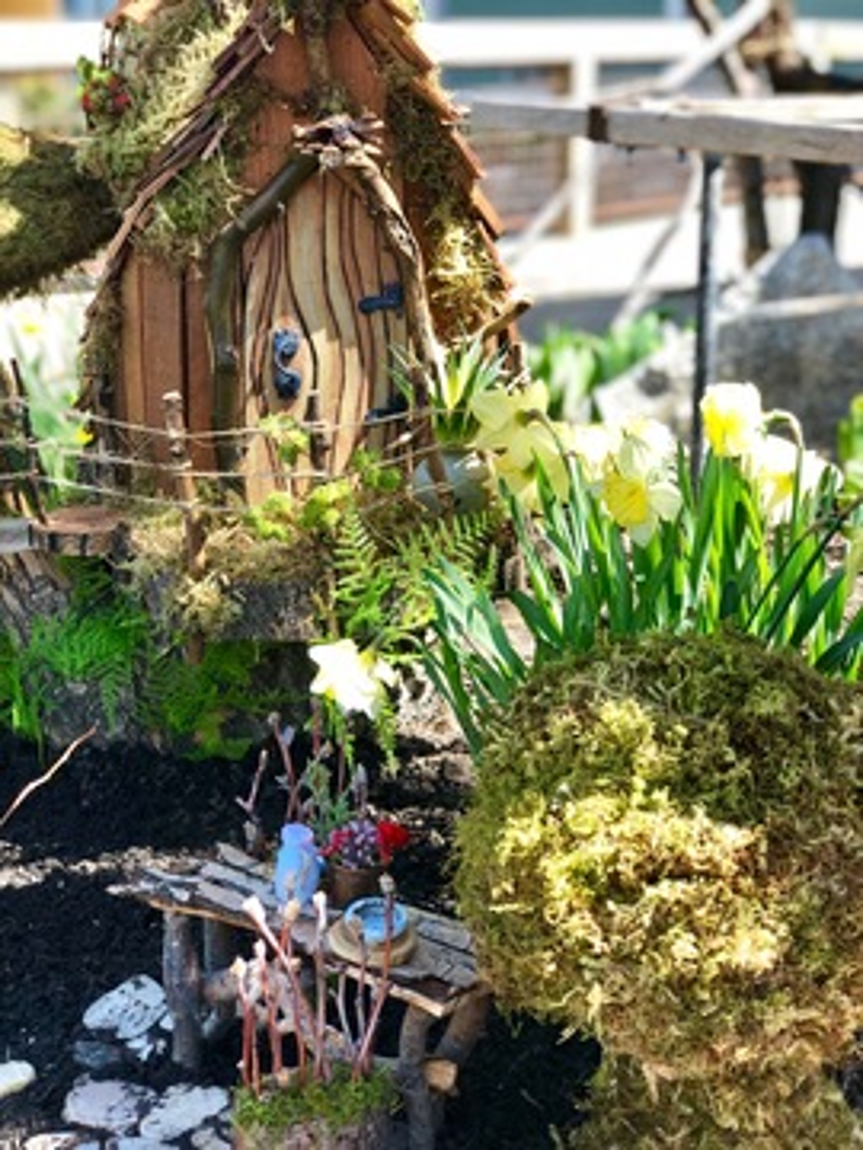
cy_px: 575
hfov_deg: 25.7
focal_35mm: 57
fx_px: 1895
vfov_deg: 33.8
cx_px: 432
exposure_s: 1/120
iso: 32
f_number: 2.8
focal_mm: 6.6
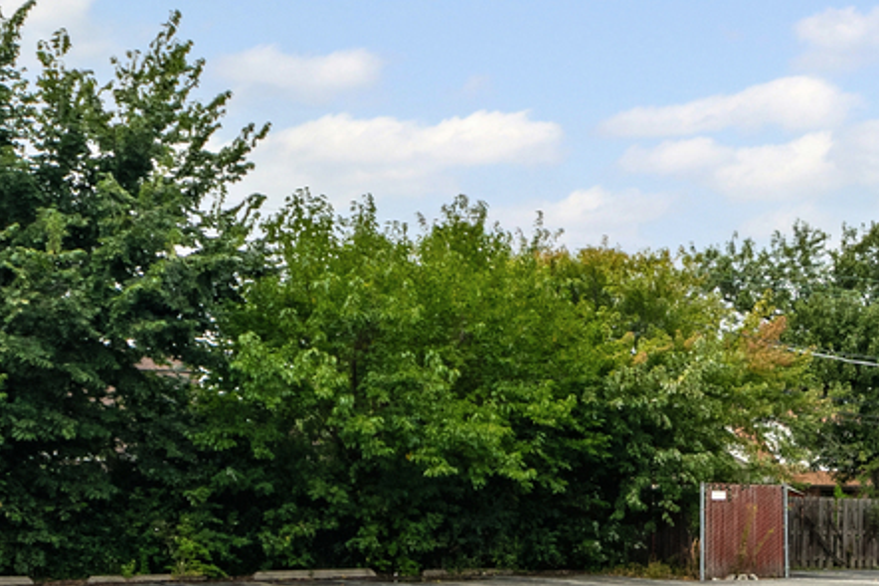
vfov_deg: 24.5
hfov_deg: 30.3
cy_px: 405
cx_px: 1082
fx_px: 1343
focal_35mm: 55
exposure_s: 1/250
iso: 250
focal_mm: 10
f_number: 8
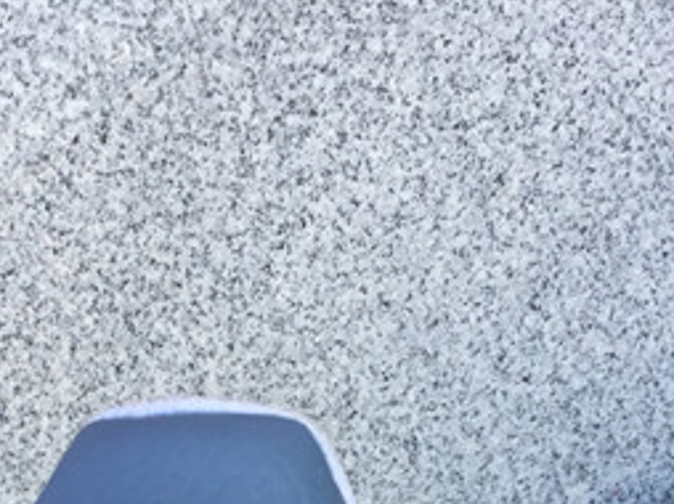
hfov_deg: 17.9
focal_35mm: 110
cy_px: 776
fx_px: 2140
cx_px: 276
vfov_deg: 12.7
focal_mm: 3.3
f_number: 2.4
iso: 25
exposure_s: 1/154
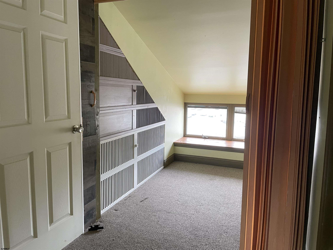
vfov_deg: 53.1
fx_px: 250
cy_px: 125
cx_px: 166
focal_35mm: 26
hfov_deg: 67.3
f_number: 1.6
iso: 125
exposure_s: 1/70
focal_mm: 4.2
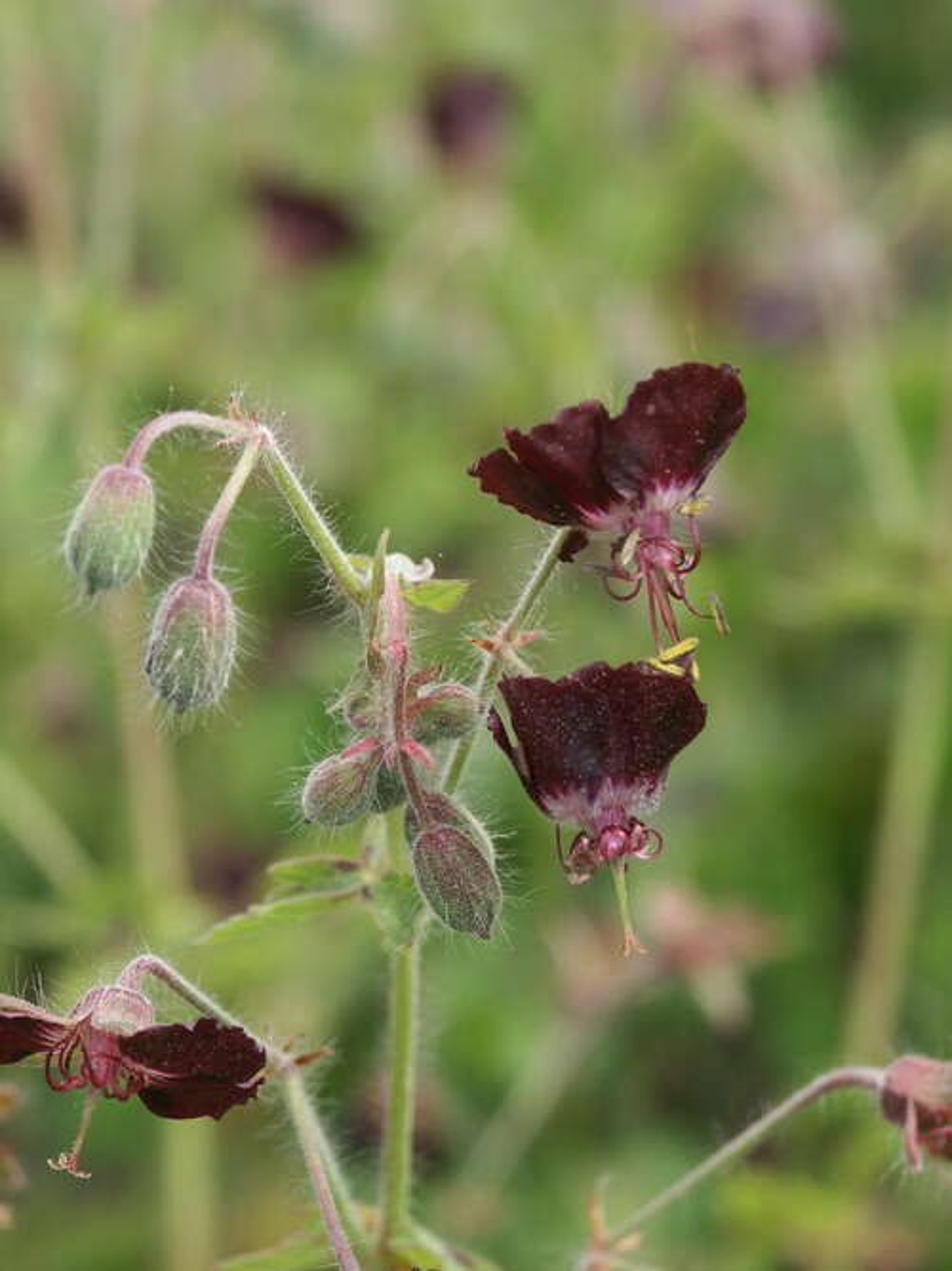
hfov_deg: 7.5
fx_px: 7299
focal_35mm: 199
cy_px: 636
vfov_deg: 9.9
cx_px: 476
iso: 100
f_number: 4.5
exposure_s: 1/250
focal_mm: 50.48
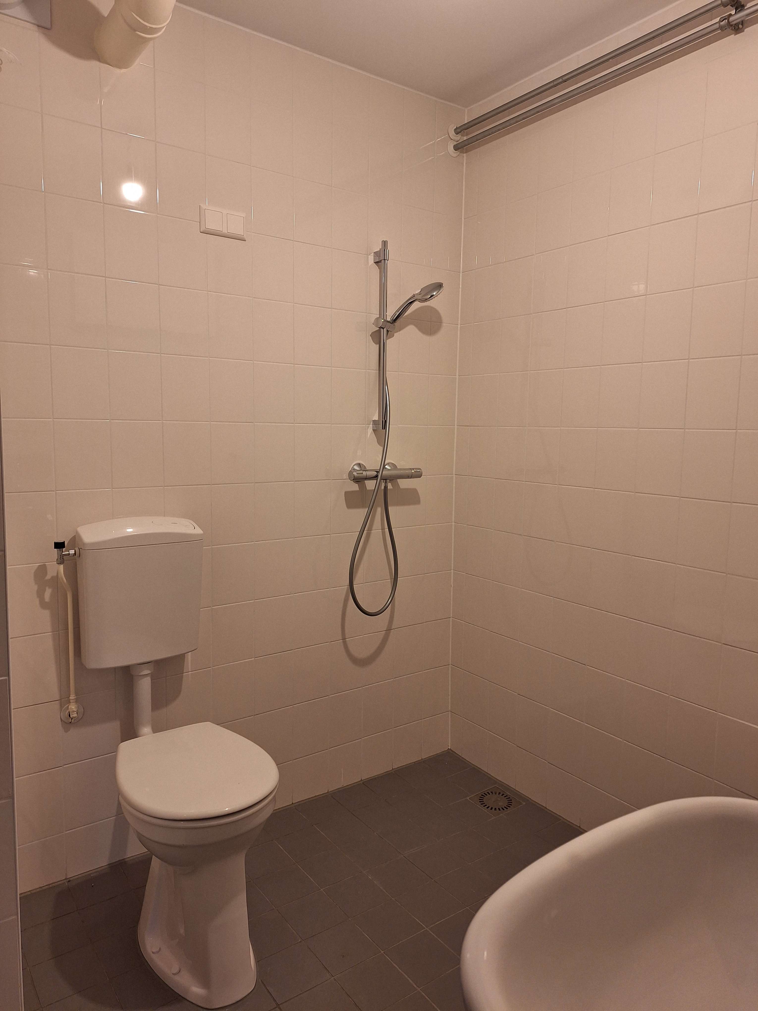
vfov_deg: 73.9
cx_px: 379
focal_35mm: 23
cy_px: 506
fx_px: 672
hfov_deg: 58.9
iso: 125
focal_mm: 5.54
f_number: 1.8
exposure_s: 1/50
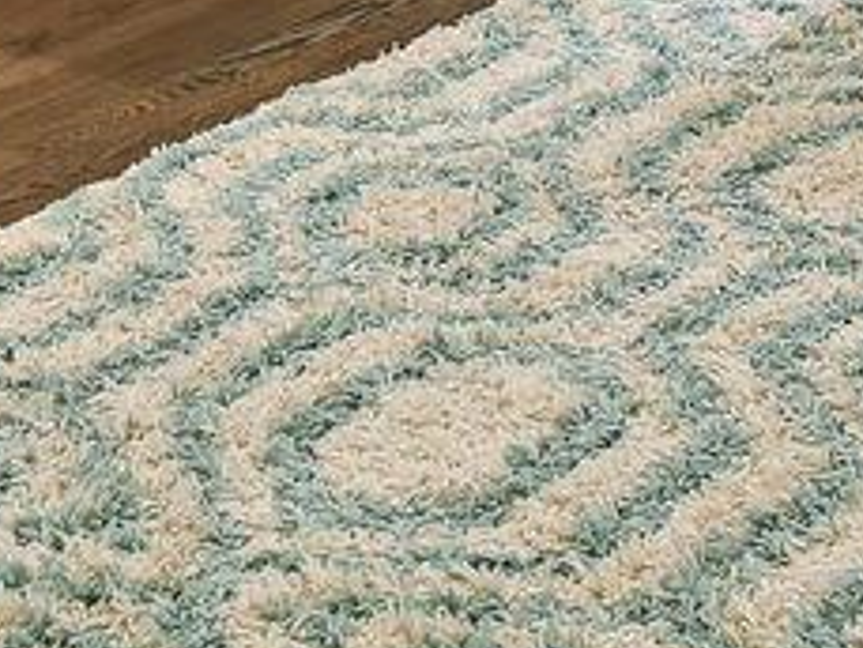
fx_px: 2893
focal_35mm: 116
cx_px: 848
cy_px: -923
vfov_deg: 10.8
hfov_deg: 16.6
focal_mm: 16
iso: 400
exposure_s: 1/6
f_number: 8
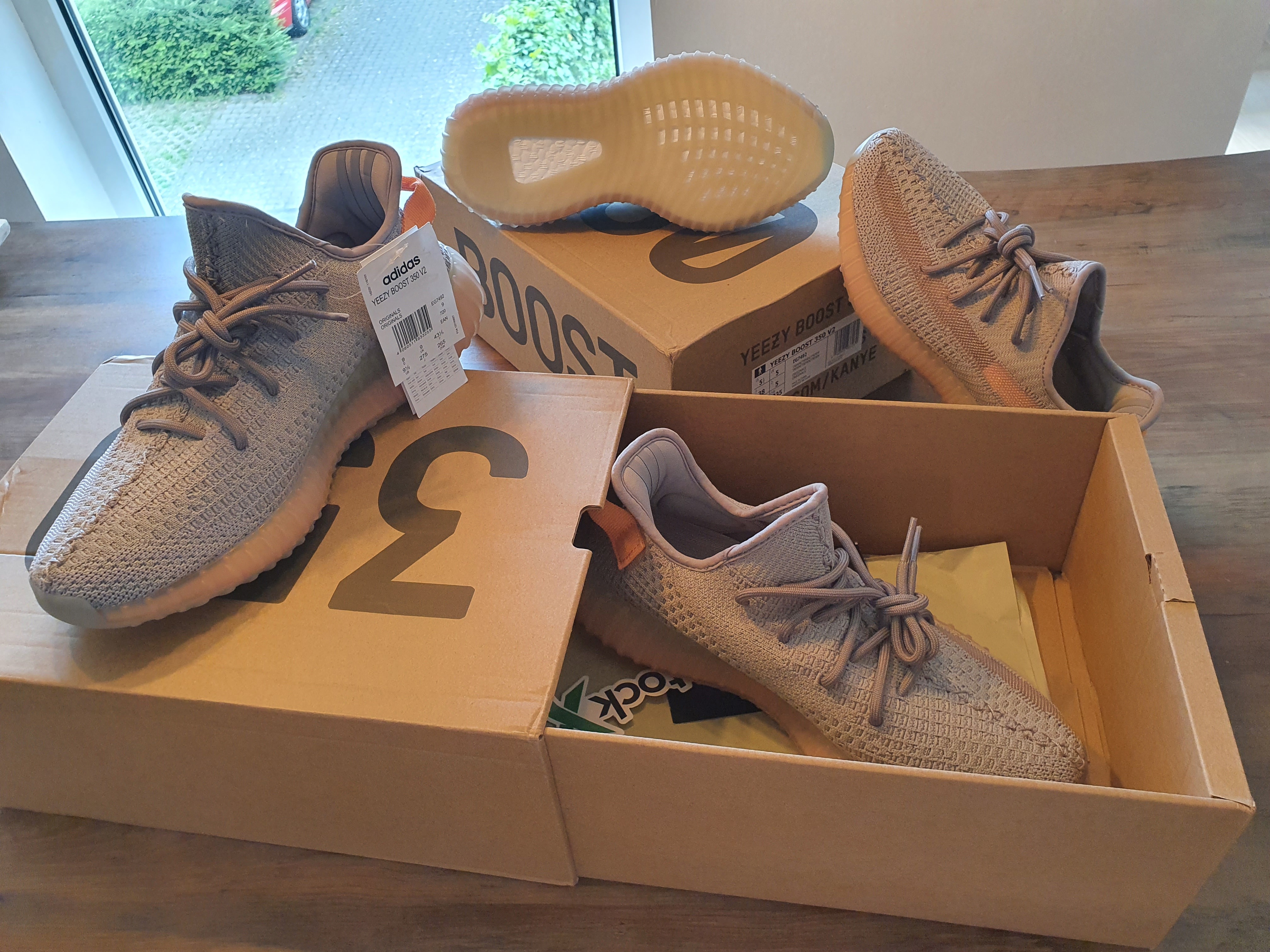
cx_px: 635
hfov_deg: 67.3
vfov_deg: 53.1
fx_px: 954
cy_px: 476
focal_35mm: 26
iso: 250
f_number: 2.4
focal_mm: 4.32
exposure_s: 1/100
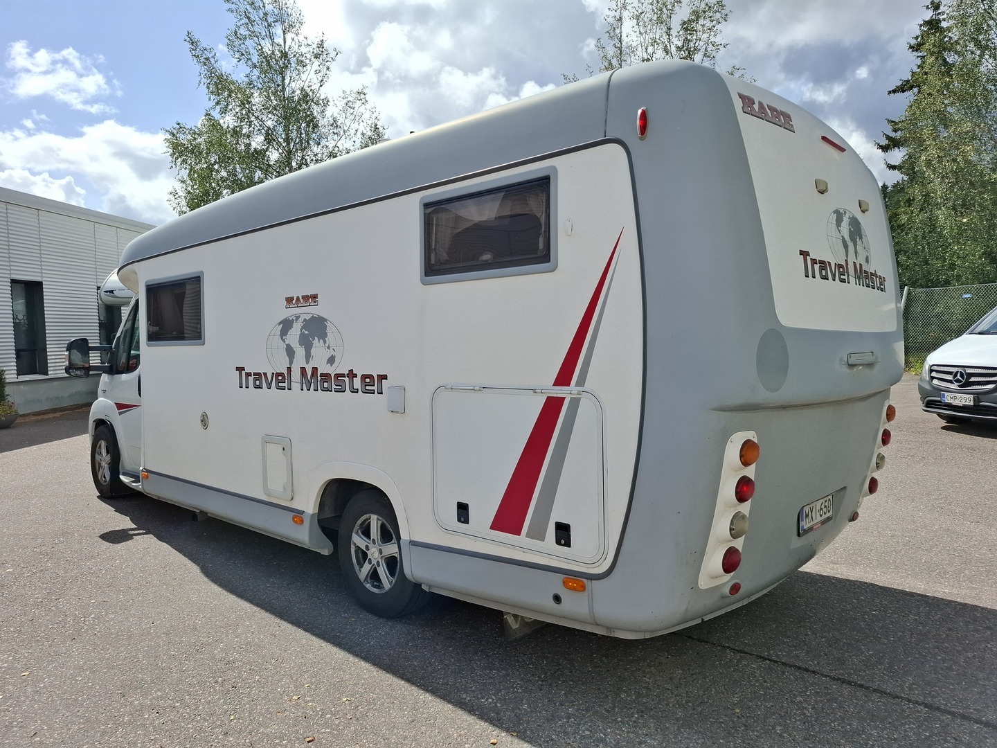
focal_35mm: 23
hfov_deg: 73.9
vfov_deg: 58.9
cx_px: 498
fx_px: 662
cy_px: 374
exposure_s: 1/3484
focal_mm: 5.54
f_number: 1.8
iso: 50
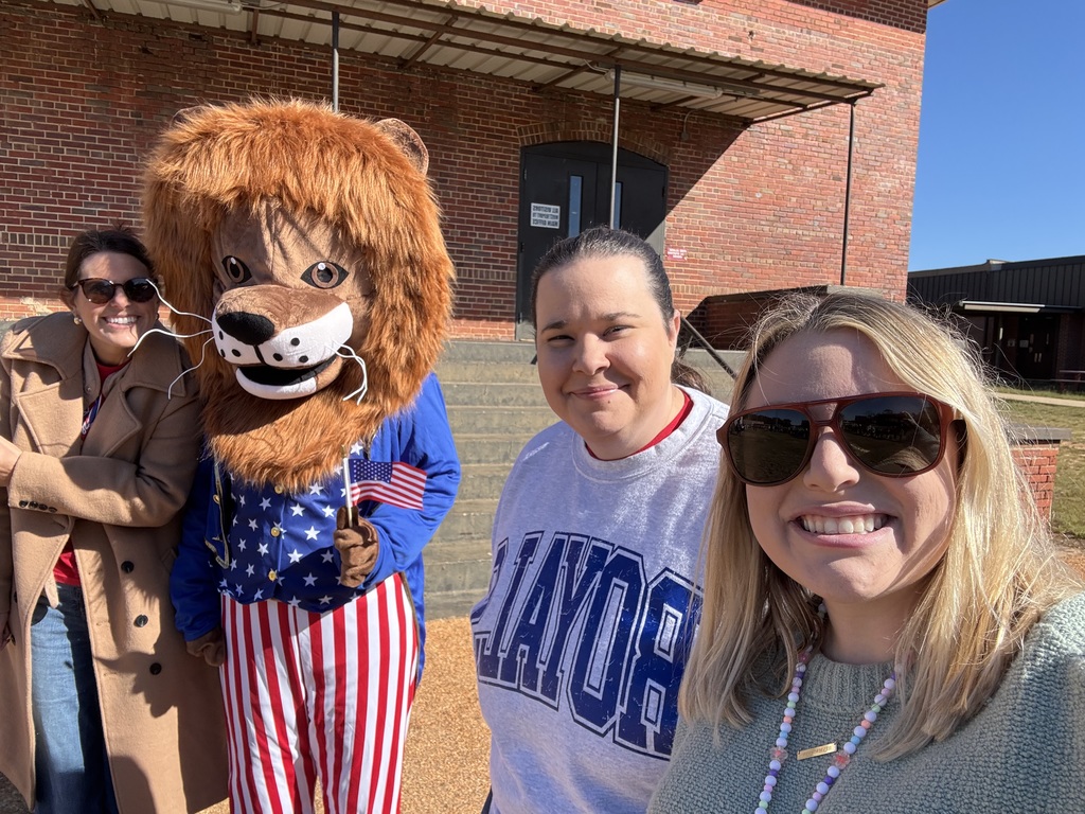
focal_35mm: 23
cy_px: 407
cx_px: 542
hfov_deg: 73.9
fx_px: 721
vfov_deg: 58.9
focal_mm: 2.69
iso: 25
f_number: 1.9
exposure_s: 1/772
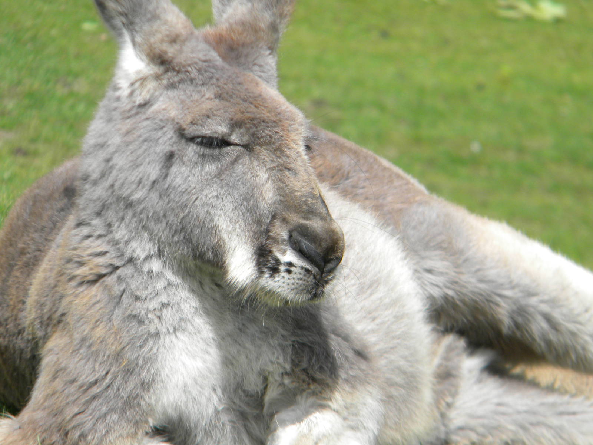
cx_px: 296
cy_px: 222
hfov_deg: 7.1
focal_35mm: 278
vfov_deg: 5.3
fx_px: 4762
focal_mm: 50.4
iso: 129
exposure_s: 1/498
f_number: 5.4
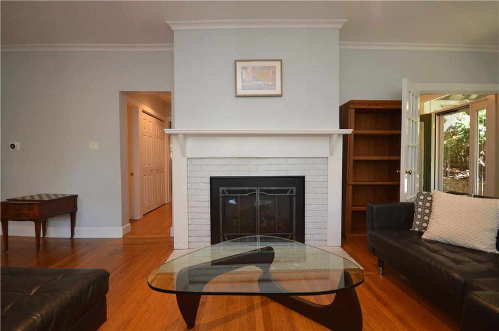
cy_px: 166
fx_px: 208
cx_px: 250
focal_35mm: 15
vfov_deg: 77.2
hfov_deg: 100.5
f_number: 4
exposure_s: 1/60
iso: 900
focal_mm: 10
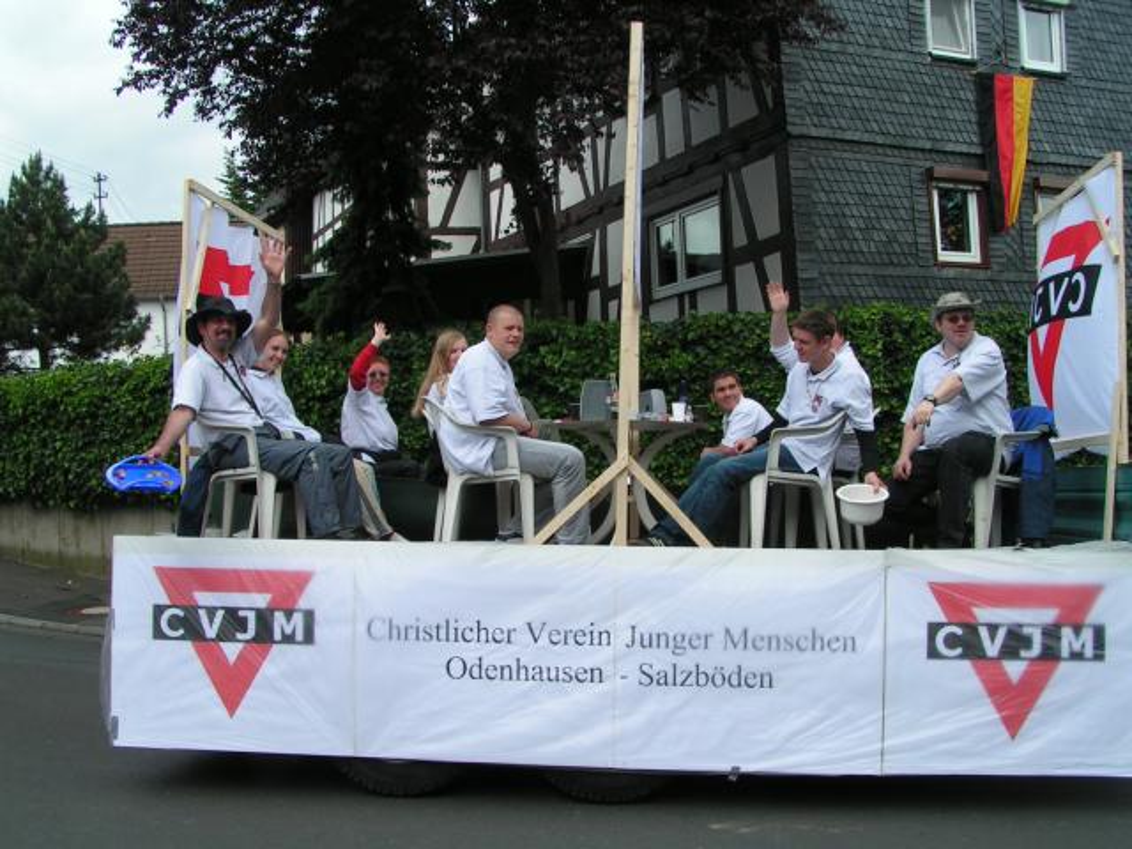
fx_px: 1243
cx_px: 566
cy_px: 424
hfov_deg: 49.0
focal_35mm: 38
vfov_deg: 37.7
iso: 50
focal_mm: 5.8
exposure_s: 1/250
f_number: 5.6
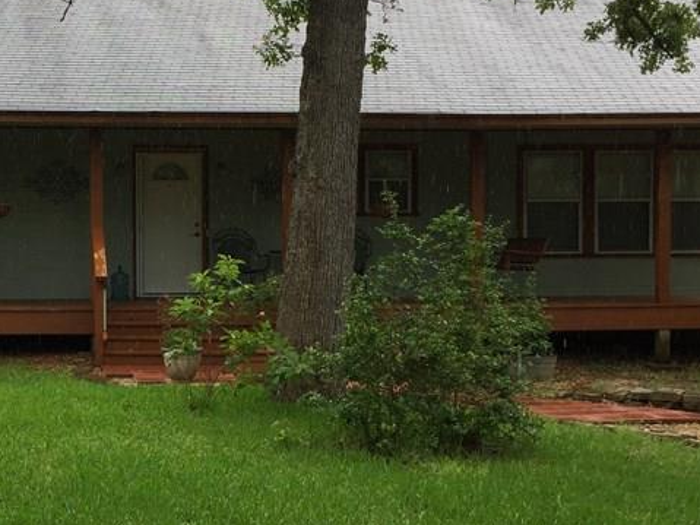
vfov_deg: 23.6
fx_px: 1253
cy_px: 285
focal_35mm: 62
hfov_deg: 30.4
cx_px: 136
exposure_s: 1/306
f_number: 2.2
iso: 32
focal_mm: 4.15
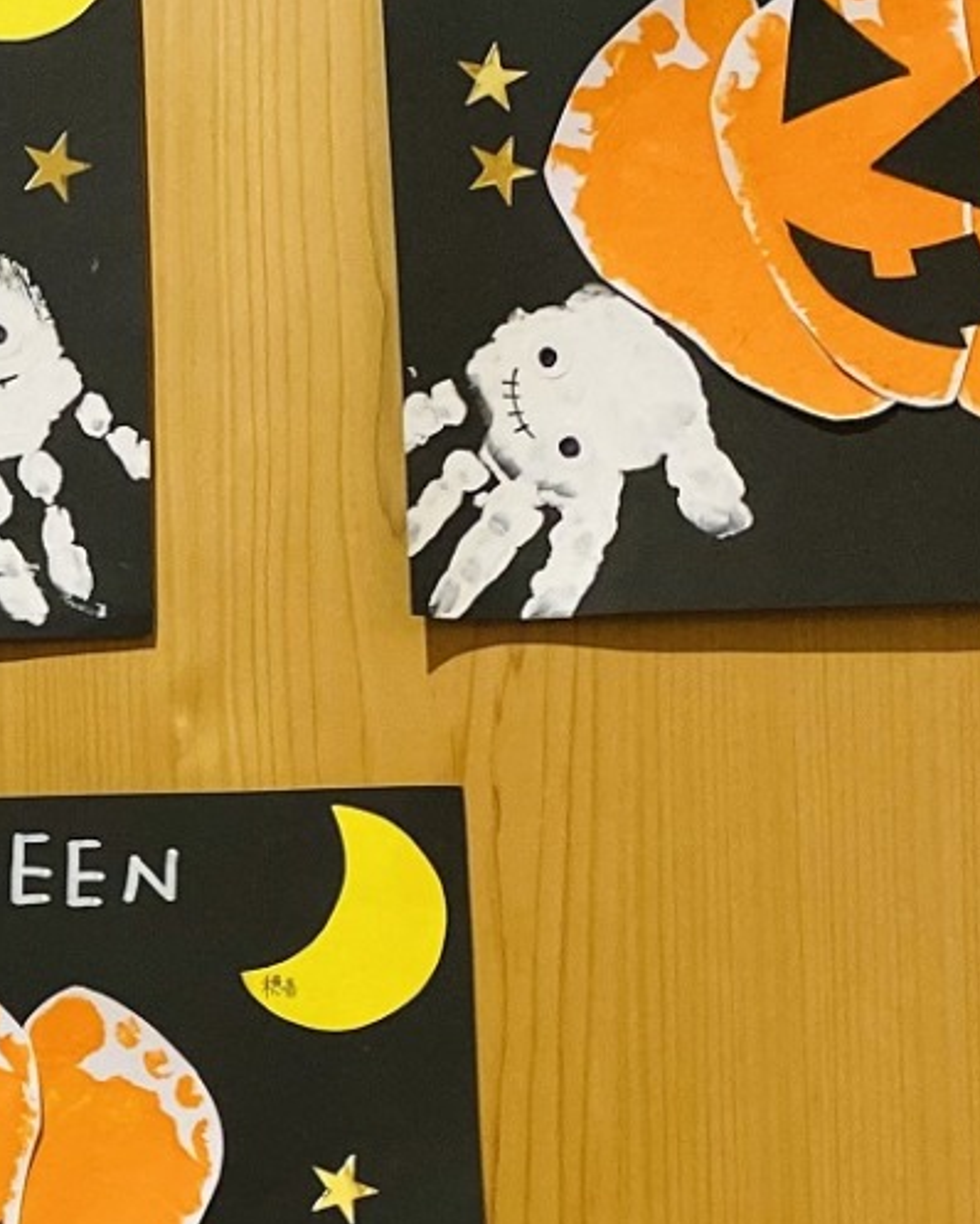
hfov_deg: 13.6
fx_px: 3551
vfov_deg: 18.6
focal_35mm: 98
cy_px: 1436
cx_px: -918
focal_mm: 4.25
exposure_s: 1/50
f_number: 1.8
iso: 160
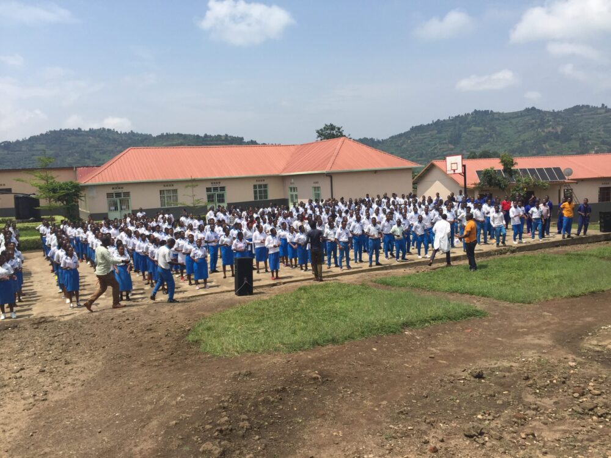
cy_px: 229
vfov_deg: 48.2
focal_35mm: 29
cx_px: 306
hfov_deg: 61.7
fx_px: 512
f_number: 2.2
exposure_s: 1/2475
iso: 32
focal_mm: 4.15
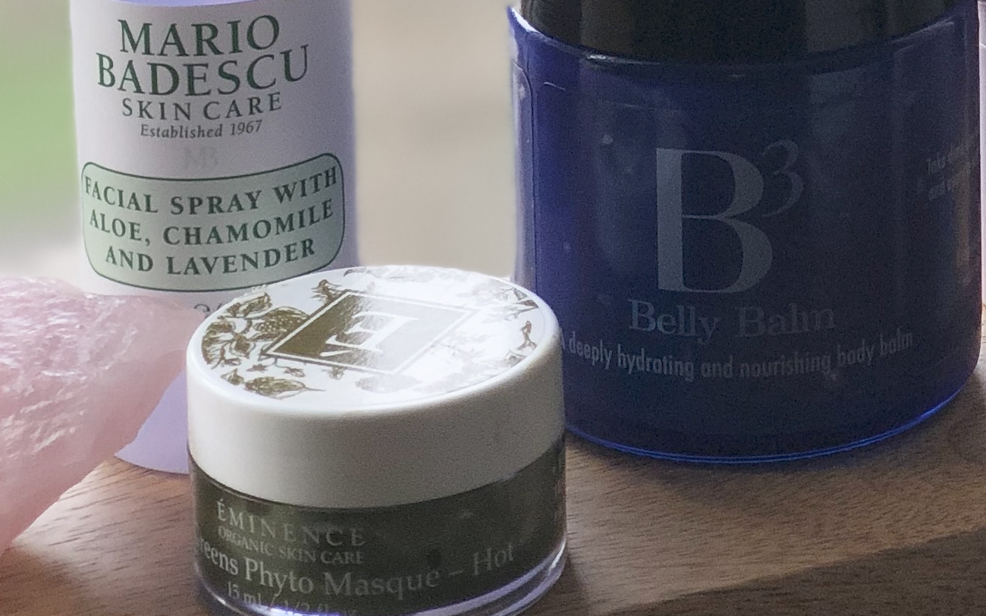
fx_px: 4594
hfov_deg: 12.1
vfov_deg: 7.2
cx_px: 1023
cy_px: -894
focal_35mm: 171
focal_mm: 6
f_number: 2.4
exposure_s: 1/120
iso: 16
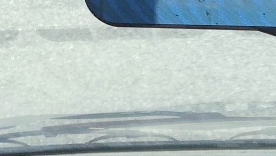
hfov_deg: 9.5
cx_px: 390
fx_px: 1625
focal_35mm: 222
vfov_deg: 5.3
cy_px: 361
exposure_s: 1/750
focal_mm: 4
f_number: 1.8
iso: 20
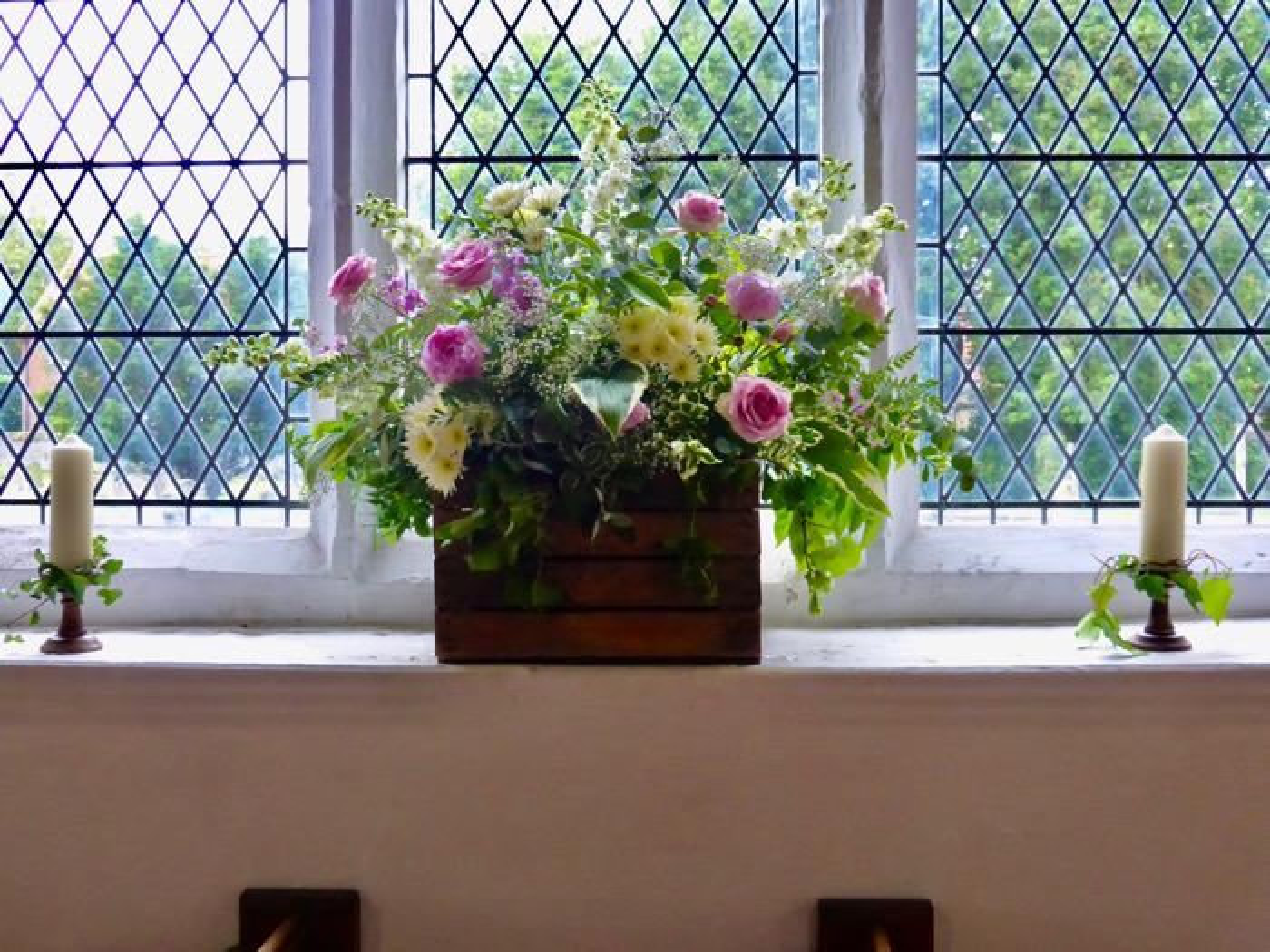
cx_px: 635
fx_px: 1688
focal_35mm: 46
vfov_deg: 31.5
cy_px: 476
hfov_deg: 41.2
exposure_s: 1/50
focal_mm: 7.9
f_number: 4.1
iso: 400
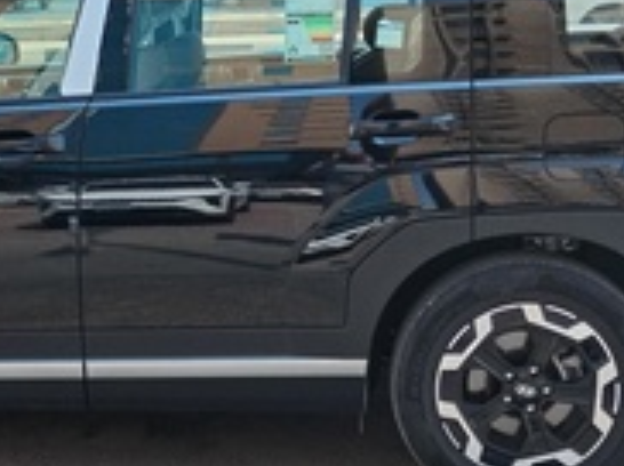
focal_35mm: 78
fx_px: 1404
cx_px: 159
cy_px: 245
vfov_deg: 18.9
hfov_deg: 24.8
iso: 100
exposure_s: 1/810
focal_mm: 4.75
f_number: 1.8
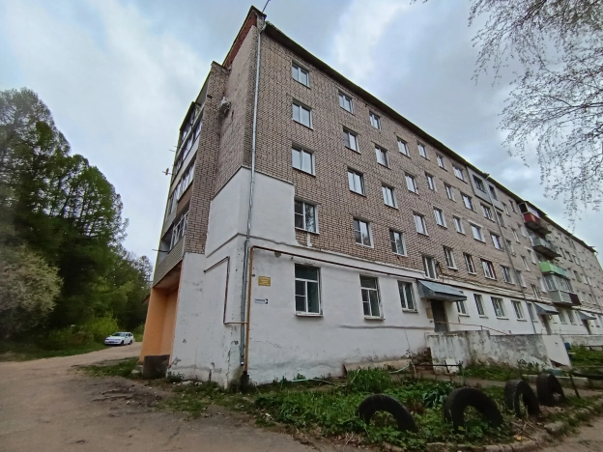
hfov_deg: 91.0
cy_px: 226
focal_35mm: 17
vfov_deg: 74.7
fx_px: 296
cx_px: 302
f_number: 2.2
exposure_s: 1/540
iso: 105
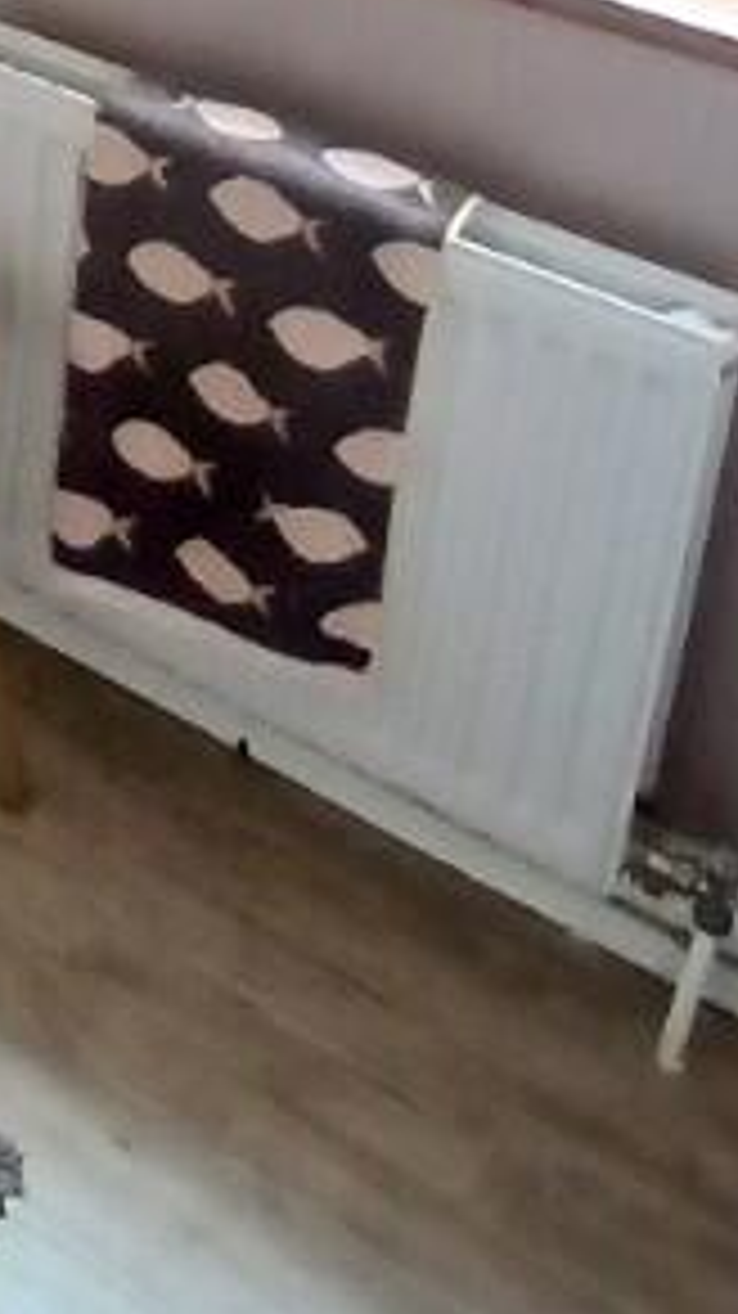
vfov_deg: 26.5
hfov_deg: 16.0
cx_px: -554
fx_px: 2264
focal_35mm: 65
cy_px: -468
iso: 125
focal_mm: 1.4
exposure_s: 1/33.3
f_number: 2.2
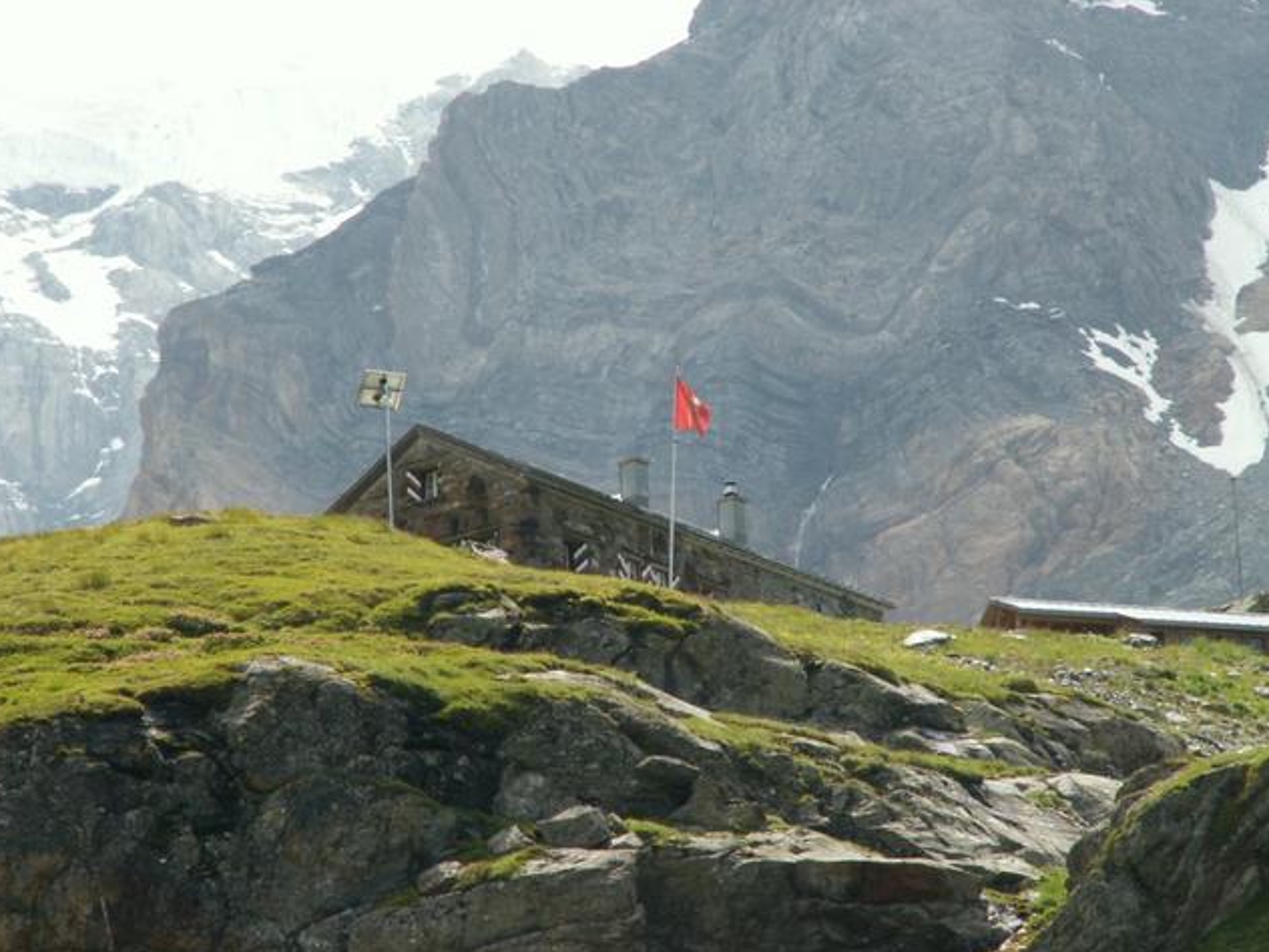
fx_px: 8322
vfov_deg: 6.5
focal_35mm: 227
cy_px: 478
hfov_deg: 8.7
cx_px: 632
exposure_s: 1/80
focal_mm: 36.66
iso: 50
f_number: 7.1
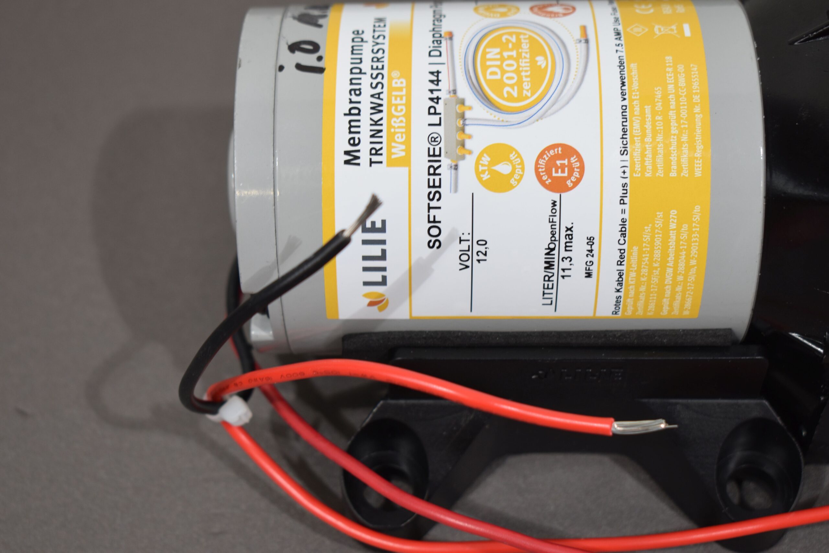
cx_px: 414
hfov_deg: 29.9
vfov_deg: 20.2
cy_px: 276
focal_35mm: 68
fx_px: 1554
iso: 400
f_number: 5.6
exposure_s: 1/60
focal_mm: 45
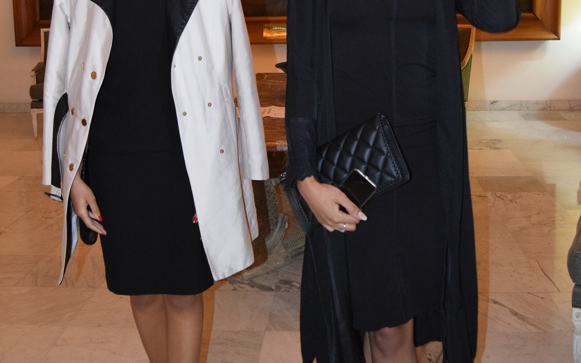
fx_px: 807
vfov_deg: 25.1
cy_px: 92
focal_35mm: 51
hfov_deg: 39.6
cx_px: 288
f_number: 3.8
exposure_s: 1/60
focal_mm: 22
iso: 3200
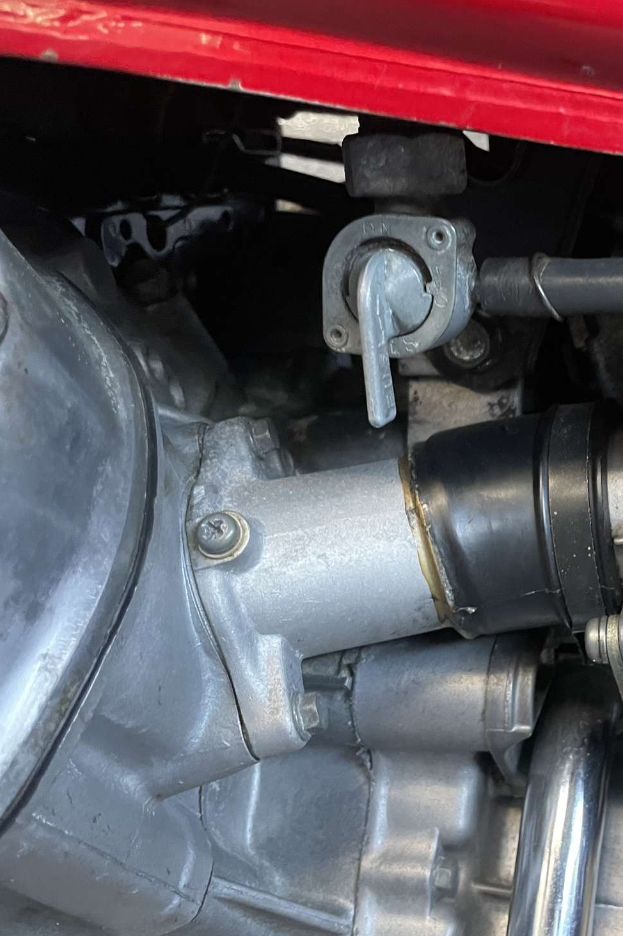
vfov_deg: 51.9
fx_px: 961
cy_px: 474
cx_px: 620
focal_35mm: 37
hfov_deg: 33.0
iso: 500
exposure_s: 1/51
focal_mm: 4.2
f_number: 1.6
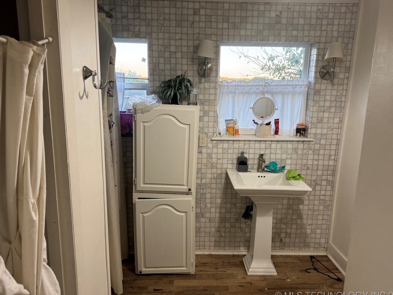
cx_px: 198
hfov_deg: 67.3
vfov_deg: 53.1
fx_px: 295
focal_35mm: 26
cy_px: 145
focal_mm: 6.76
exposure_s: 1/60
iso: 160
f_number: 1.78
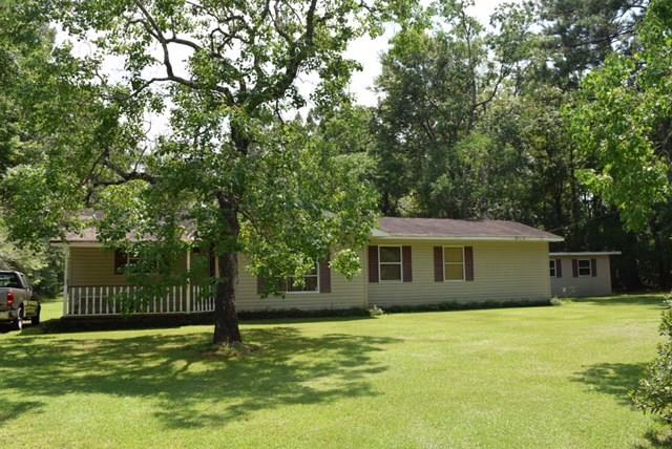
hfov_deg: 59.4
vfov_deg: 41.8
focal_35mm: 32
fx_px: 589
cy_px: 224
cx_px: 336
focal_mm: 21
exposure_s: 1/200
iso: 100
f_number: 7.1
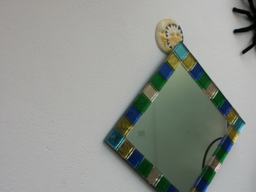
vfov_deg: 25.6
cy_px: 114
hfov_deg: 33.5
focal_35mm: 57
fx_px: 421
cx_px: 171
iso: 100
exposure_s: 1/60
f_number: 6.7
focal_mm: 10.58
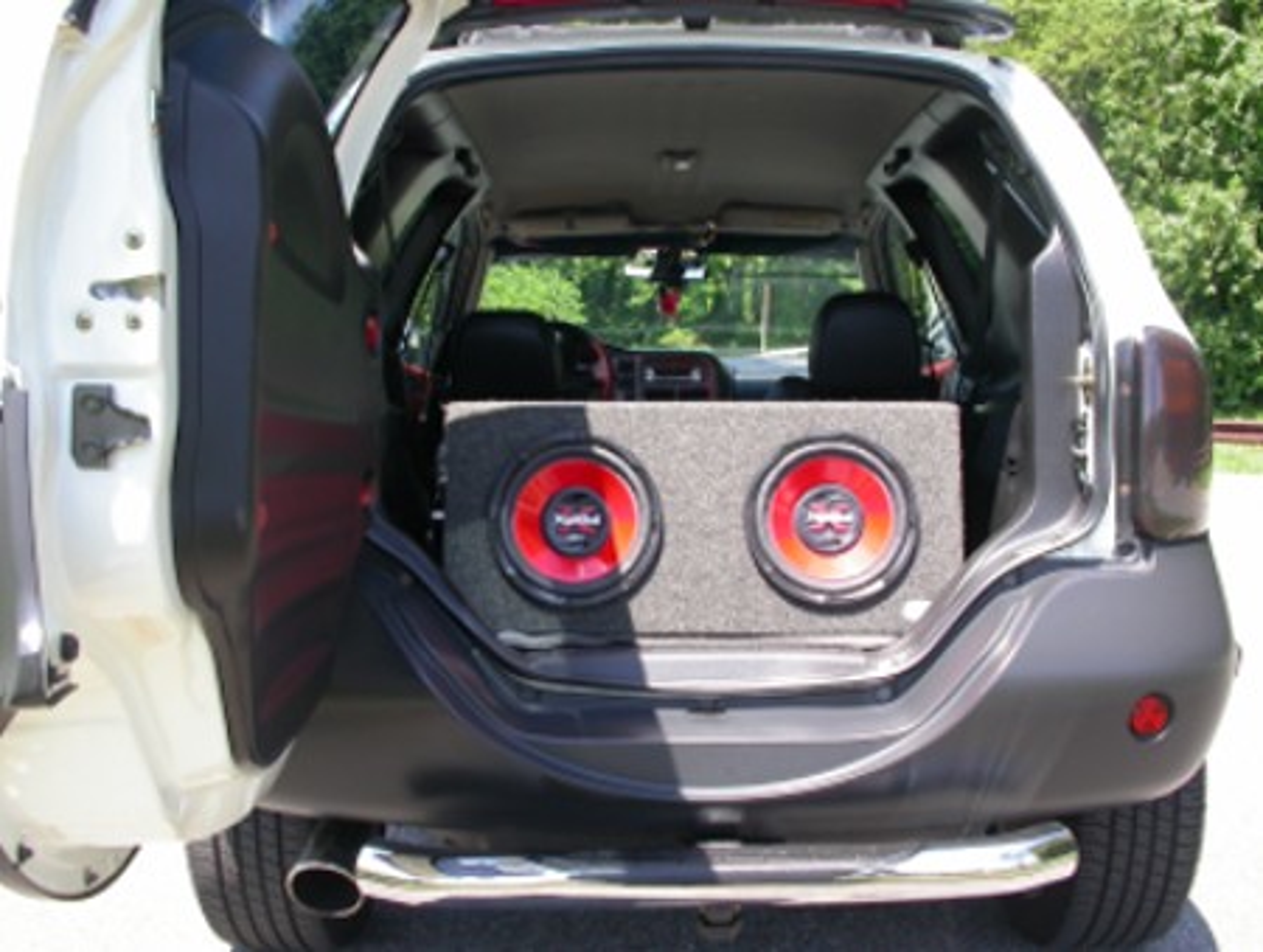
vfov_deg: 37.8
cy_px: 476
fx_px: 1389
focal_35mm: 38
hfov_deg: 48.9
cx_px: 632
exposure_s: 1/119
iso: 100
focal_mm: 7.85
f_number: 4.7
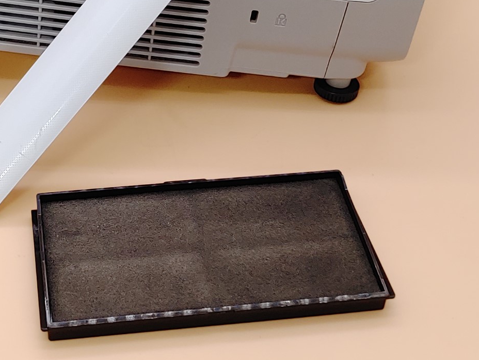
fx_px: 1052
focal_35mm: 76
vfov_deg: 19.3
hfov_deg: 25.4
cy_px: 99
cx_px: 130
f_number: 1.8
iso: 50
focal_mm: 4.36
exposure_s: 1/61
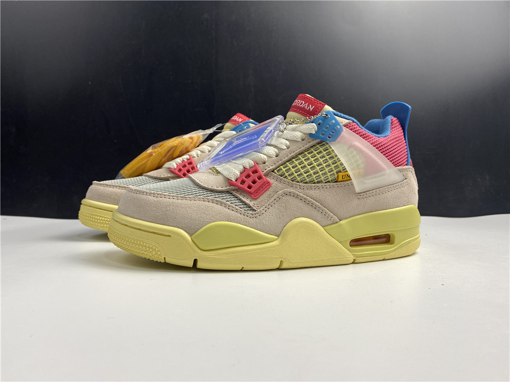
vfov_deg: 53.1
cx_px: 255
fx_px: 383
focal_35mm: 26
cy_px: 191
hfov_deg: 67.3
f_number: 1.8
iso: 40
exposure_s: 1/100
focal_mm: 4.25
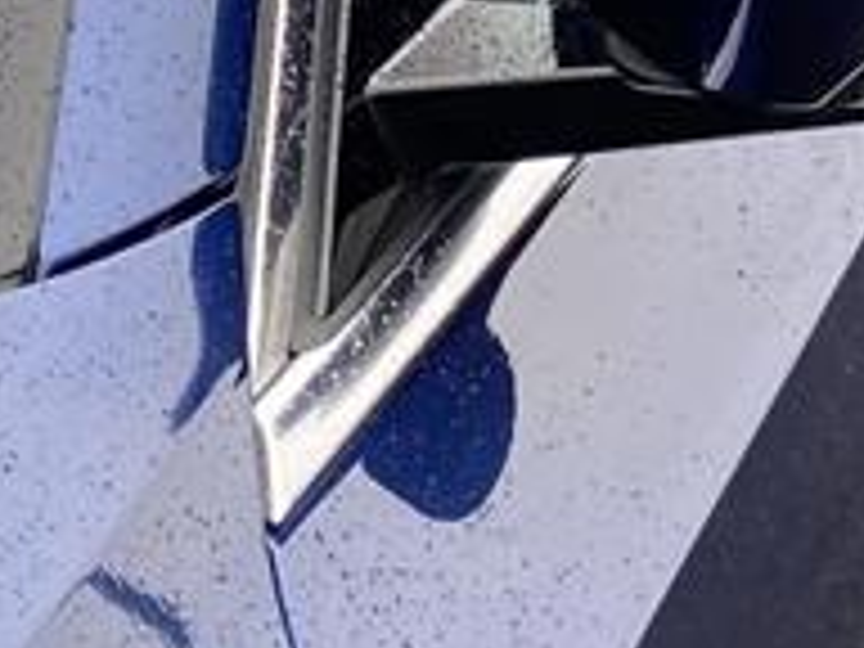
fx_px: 4618
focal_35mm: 185
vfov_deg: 7.8
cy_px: -414
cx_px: 353
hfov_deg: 10.7
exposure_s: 1/121
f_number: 1.8
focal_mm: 4.25
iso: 32
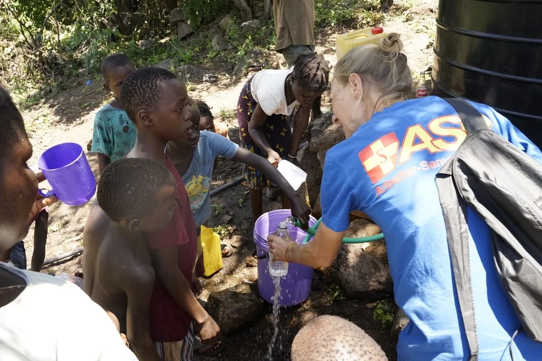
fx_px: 422
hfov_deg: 65.5
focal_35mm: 28
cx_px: 271
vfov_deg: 46.4
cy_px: 180
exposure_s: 1/160
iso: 640
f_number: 9
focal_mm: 28
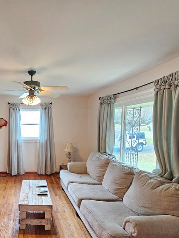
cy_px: 136
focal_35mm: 20
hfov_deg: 59.2
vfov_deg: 81.2
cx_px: 29
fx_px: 138
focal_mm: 2.2
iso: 320
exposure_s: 1/30
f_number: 2.2
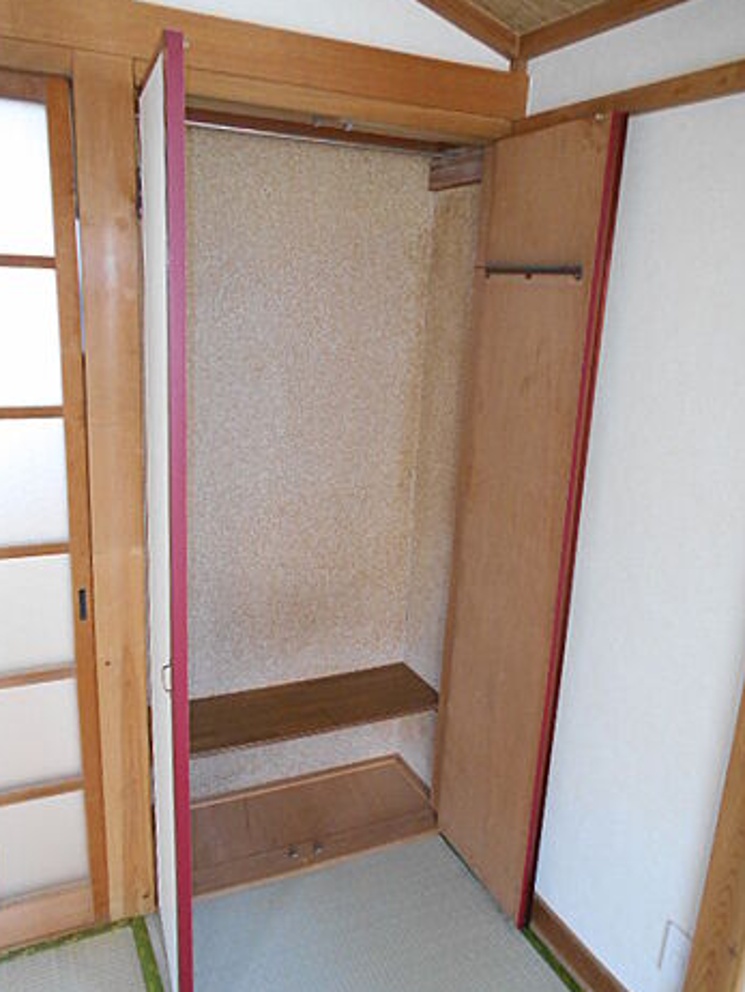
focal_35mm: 27
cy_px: 500
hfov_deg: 51.4
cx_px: 361
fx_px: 774
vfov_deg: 65.3
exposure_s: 1/30
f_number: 3.2
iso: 400
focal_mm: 4.6
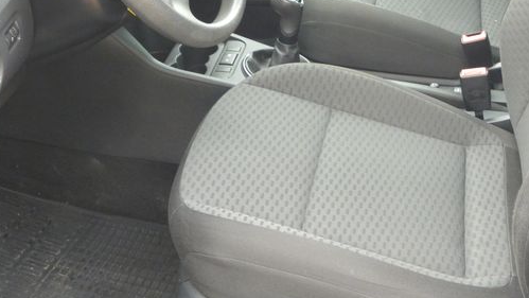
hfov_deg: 35.7
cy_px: 77
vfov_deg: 20.6
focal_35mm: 58
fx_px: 814
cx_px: 349
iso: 800
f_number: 3.5
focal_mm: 10
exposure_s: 1/40
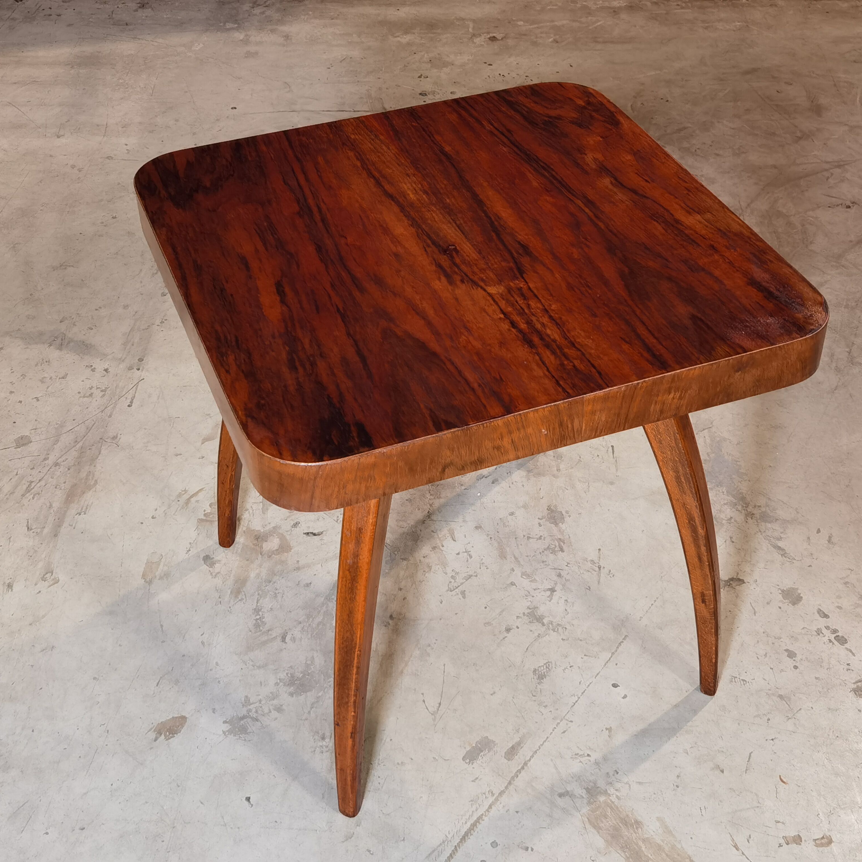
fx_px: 1296
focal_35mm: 46
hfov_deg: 36.8
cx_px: 451
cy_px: 431
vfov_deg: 36.8
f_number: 1.9
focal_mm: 6.71
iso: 125
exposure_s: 1/50
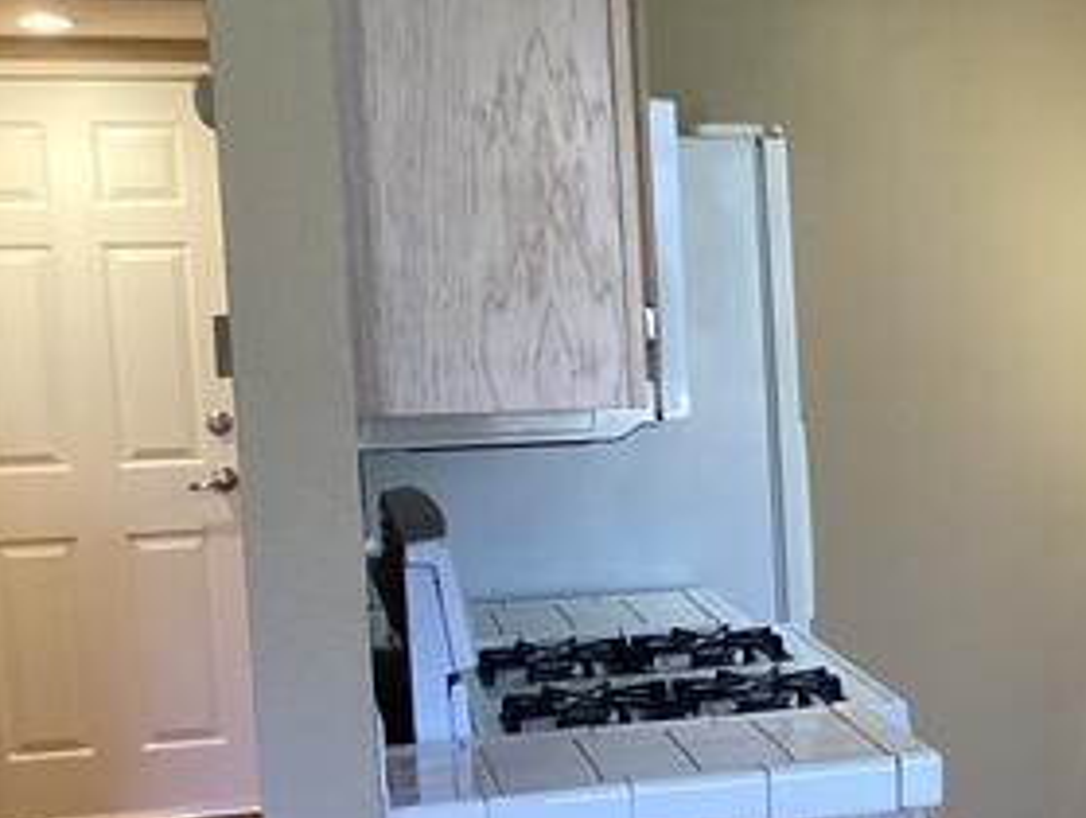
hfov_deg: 25.2
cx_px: 1230
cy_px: 526
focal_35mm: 71
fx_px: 2230
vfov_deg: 20.7
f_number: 2.4
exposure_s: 1/50
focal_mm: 3.3
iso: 125
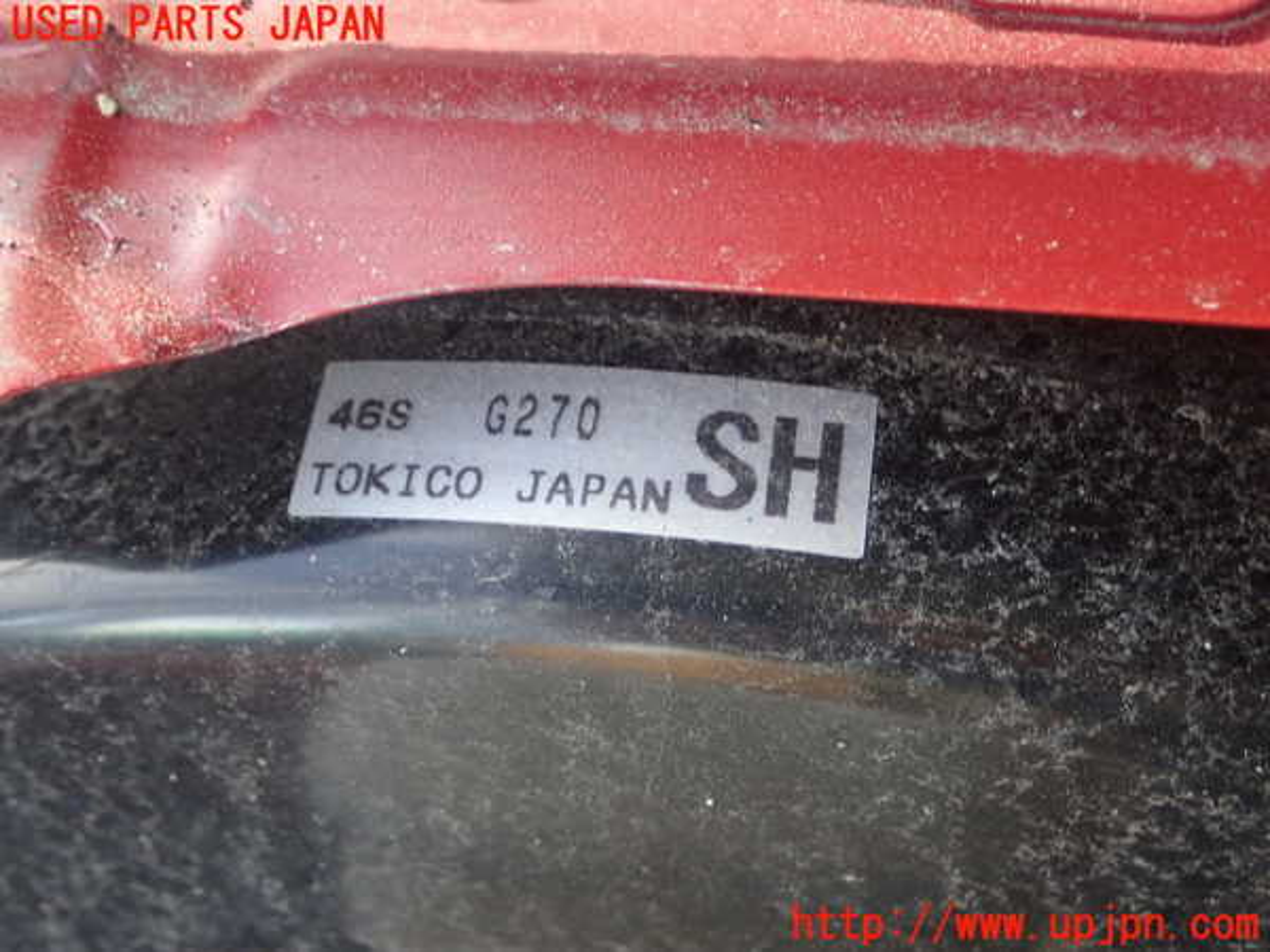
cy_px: 476
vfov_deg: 29.7
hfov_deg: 38.9
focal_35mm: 49
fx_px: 1798
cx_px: 635
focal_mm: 8.99
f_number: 3.2
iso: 640
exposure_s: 1/50
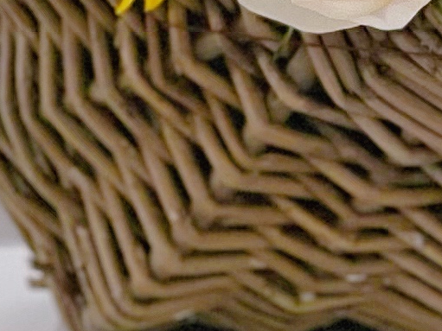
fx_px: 6447
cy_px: -874
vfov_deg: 2.9
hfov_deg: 3.9
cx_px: 361
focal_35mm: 505
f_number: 2.2
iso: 64
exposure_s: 1/100
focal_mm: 7.5
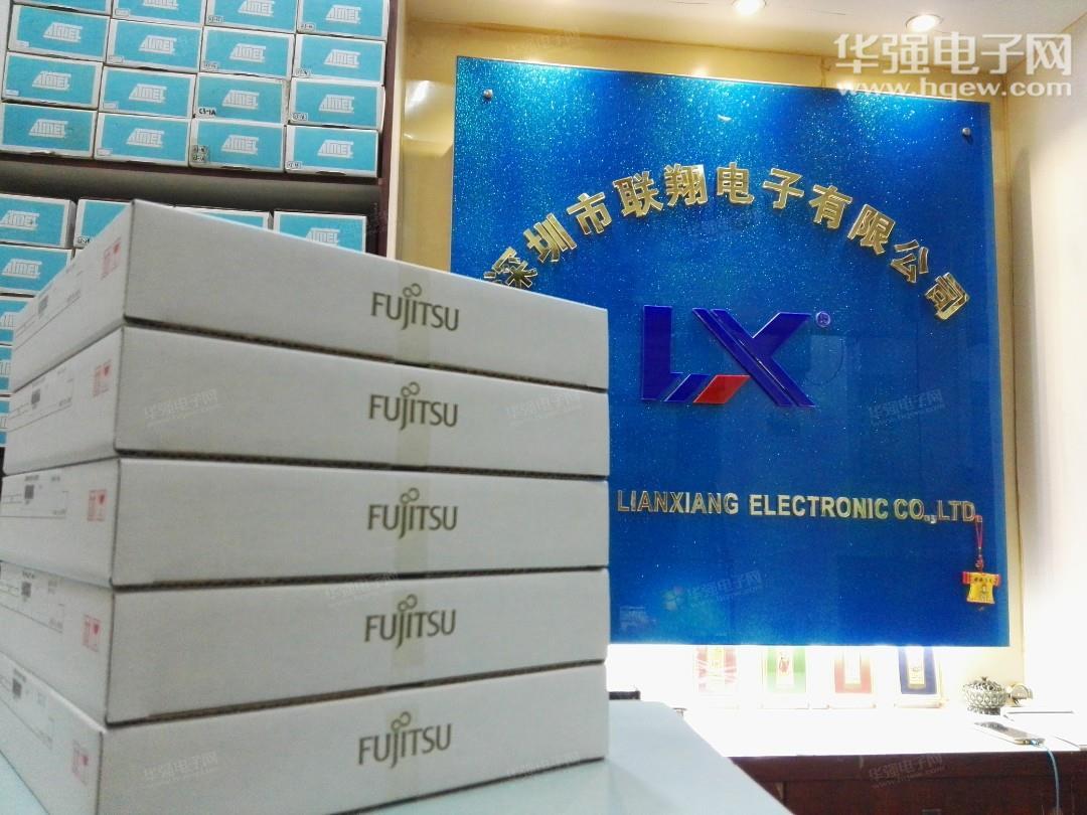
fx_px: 879
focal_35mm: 28
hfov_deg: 63.4
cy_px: 408
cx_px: 544
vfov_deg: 49.7
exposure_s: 1/33.3
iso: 400
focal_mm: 3.83
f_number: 2
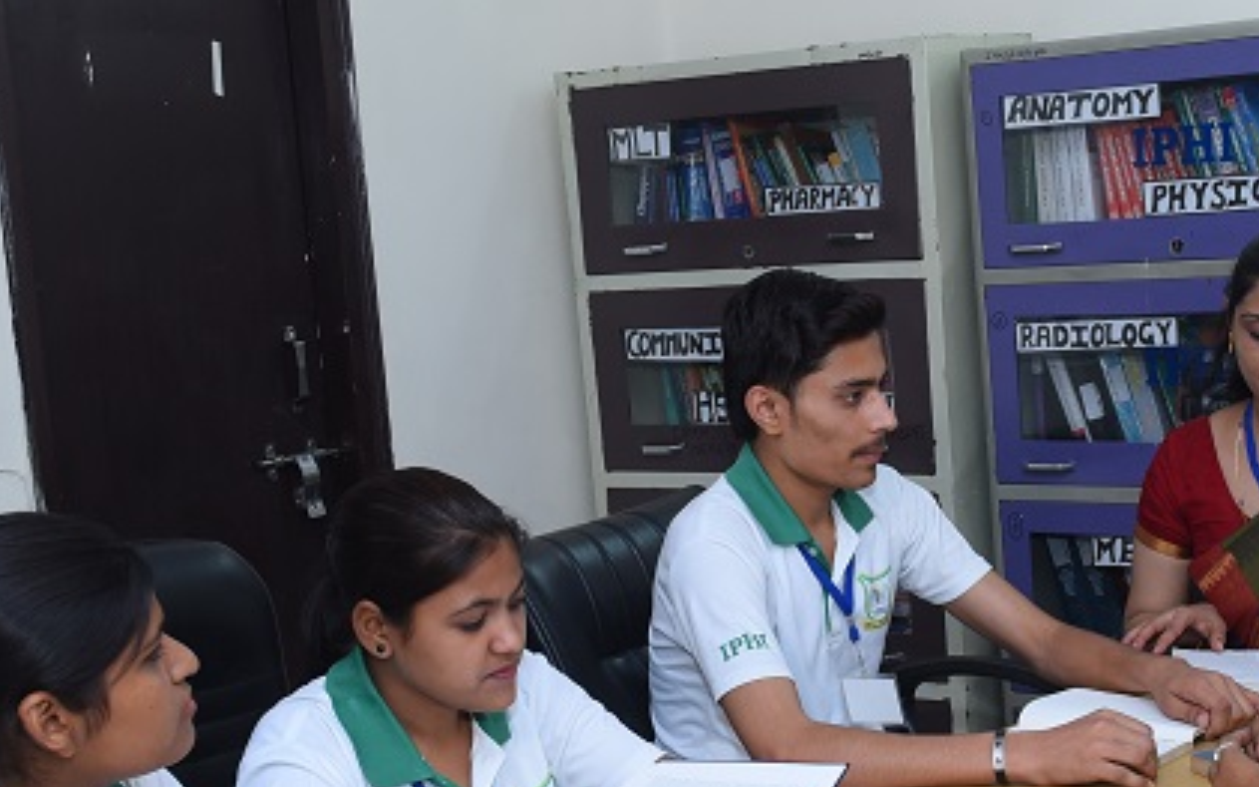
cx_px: 857
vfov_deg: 18.5
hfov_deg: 29.1
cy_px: 582
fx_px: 2402
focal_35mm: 70
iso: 1000
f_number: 7.1
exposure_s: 1/100
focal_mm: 32
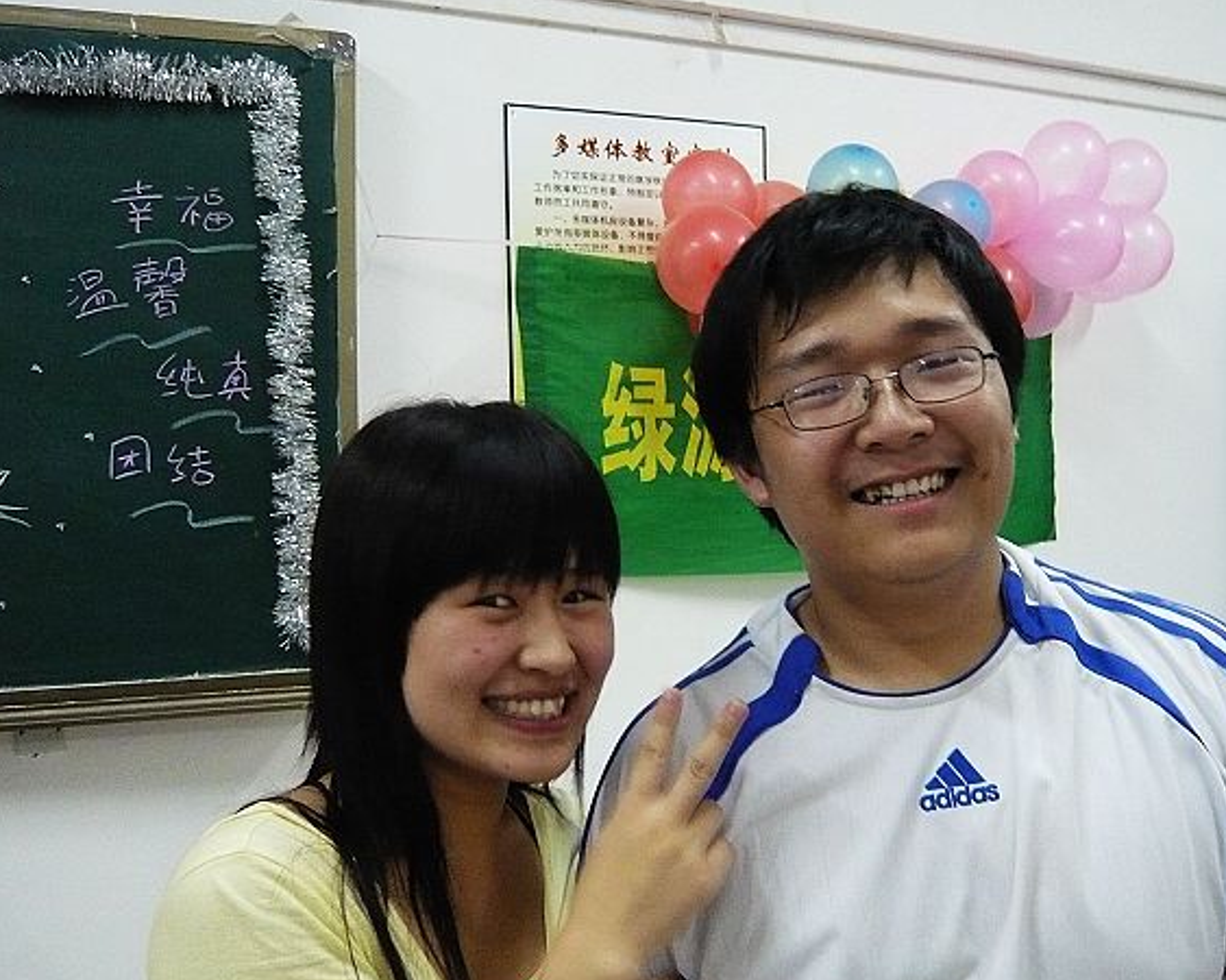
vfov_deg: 43.3
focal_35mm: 34
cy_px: 493
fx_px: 1233
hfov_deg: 52.6
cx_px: 721
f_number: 2.8
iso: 400
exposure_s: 1/20
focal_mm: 4.6
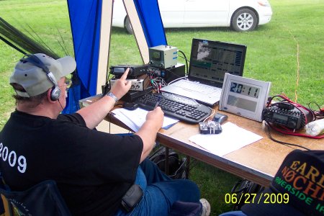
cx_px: 162
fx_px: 342
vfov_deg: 35.1
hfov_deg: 50.7
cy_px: 108
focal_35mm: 38
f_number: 2.8
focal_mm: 8
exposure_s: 1/180
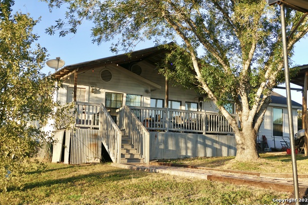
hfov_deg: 43.6
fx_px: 385
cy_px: 104
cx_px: 154
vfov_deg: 29.9
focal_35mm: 45
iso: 125
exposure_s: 1/250
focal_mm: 16
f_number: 3.2
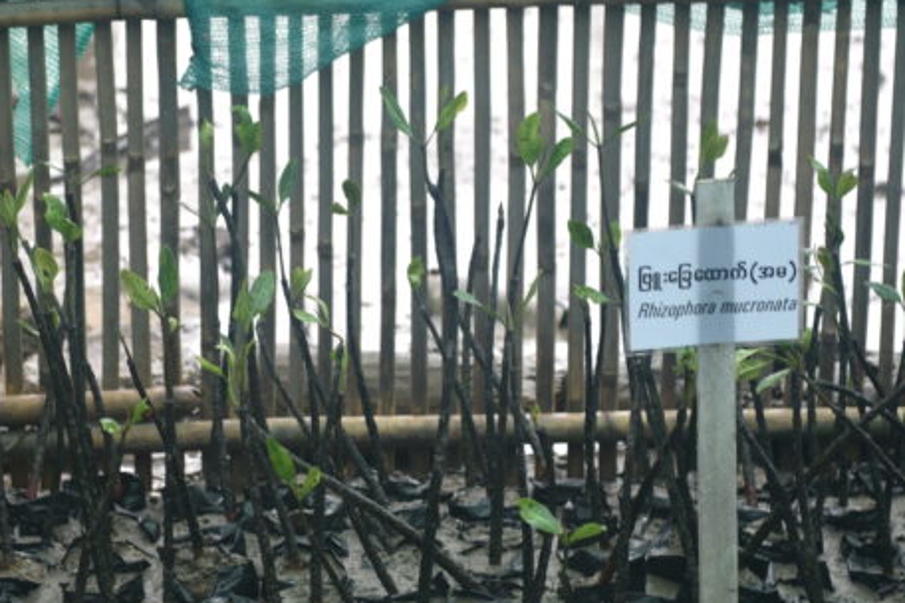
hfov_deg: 17.3
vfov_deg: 11.6
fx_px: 2966
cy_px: 265
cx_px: 393
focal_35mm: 118
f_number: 2.8
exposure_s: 1/80
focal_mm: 70
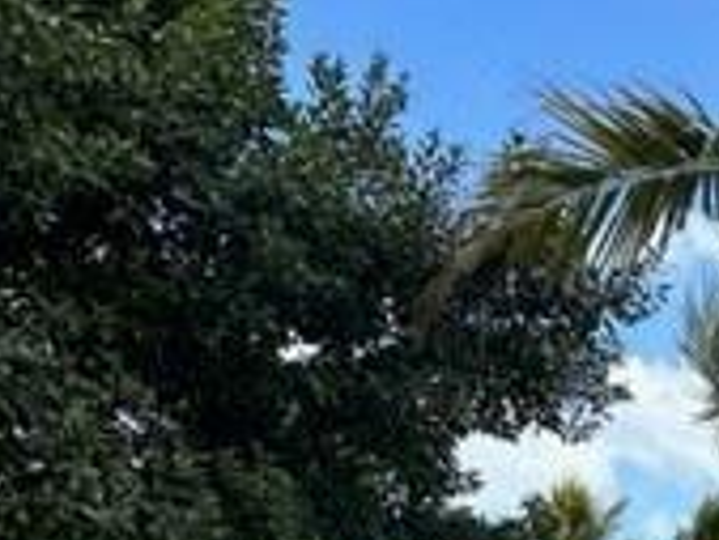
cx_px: 949
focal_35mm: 53
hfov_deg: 29.0
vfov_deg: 22.6
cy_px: 808
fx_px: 1102
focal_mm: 2.22
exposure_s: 1/1473
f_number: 2.2
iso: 50
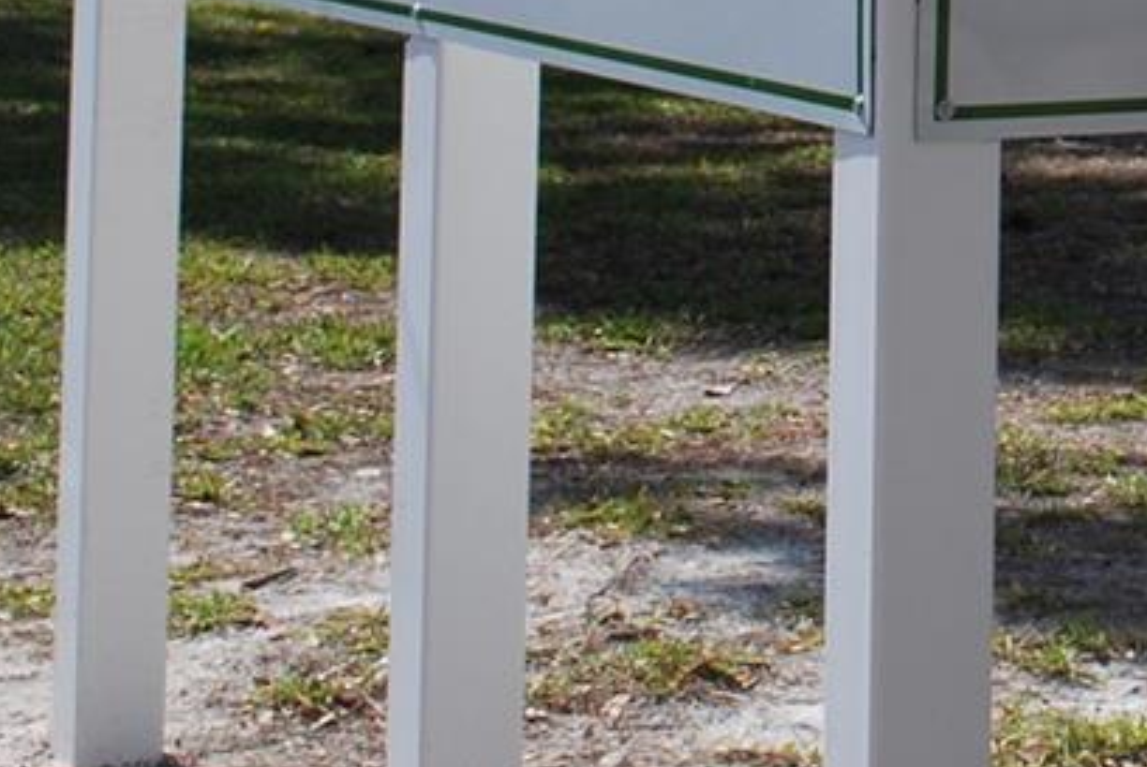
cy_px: -711
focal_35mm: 153
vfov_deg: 8.6
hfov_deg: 13.0
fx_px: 4880
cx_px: 1470
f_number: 8
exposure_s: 1/250
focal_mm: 26
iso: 100
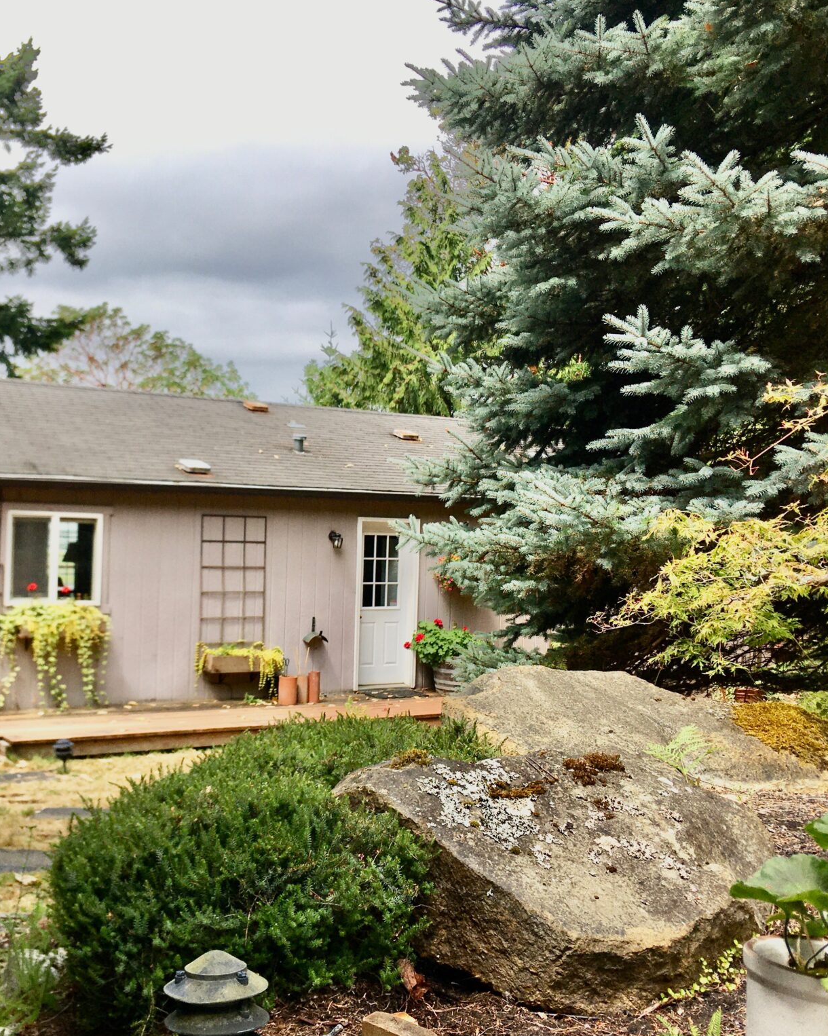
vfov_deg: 47.9
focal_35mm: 38
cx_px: 269
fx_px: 1164
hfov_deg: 38.7
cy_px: 519
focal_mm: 4.15
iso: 25
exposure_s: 1/874
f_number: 2.2
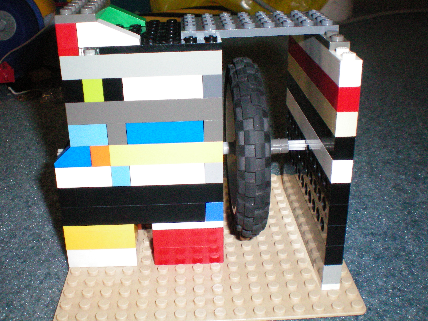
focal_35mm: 43
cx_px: 187
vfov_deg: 33.6
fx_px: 532
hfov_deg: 43.8
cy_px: 151
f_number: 4.6
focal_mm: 6.3
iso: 400
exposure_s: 1/60
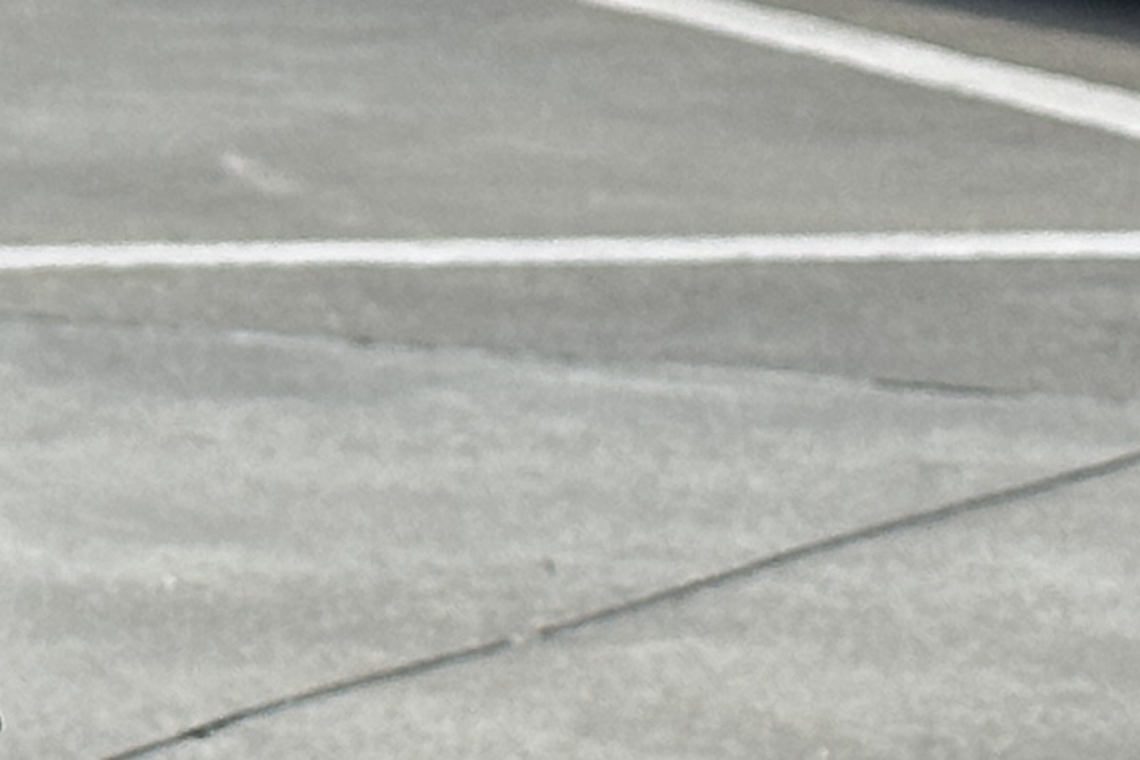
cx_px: -885
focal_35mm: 280
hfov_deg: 7.2
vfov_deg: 4.9
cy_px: -87
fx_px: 8864
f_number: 1.78
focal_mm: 6.86
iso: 64
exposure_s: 1/3257
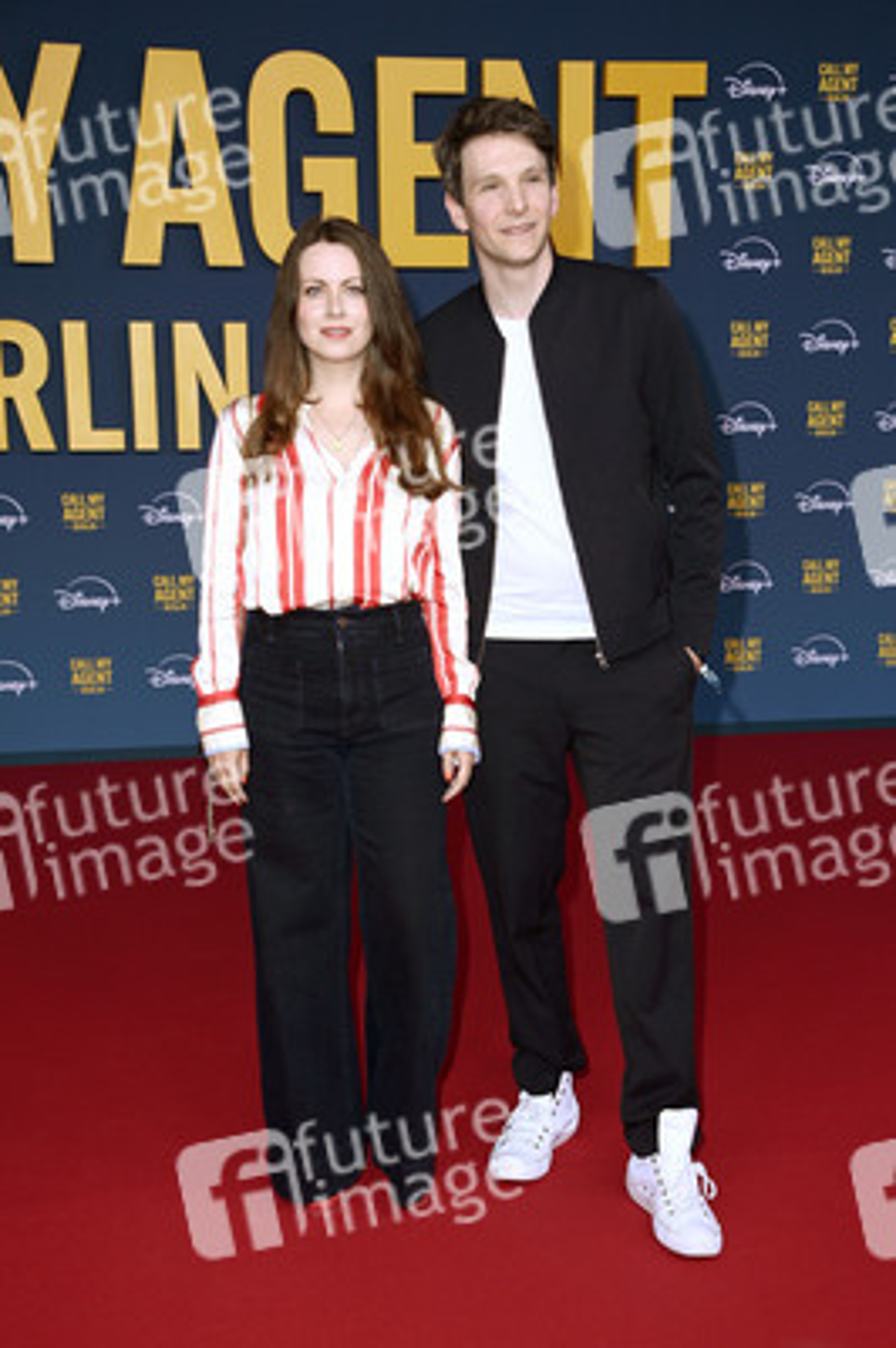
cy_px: 674
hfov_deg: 28.0
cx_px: 448
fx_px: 1795
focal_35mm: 48
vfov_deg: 41.1
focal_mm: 48
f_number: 5.6
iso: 800
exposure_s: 1/250
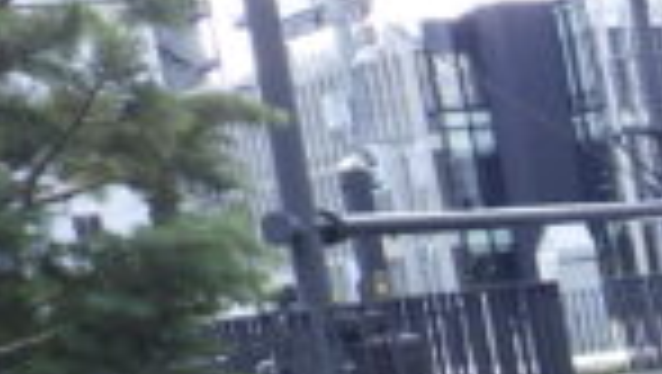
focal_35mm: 118
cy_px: 651
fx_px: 2073
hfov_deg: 15.3
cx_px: 1241
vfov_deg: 9.8
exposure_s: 1/200
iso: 125
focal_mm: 5
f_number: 4.2
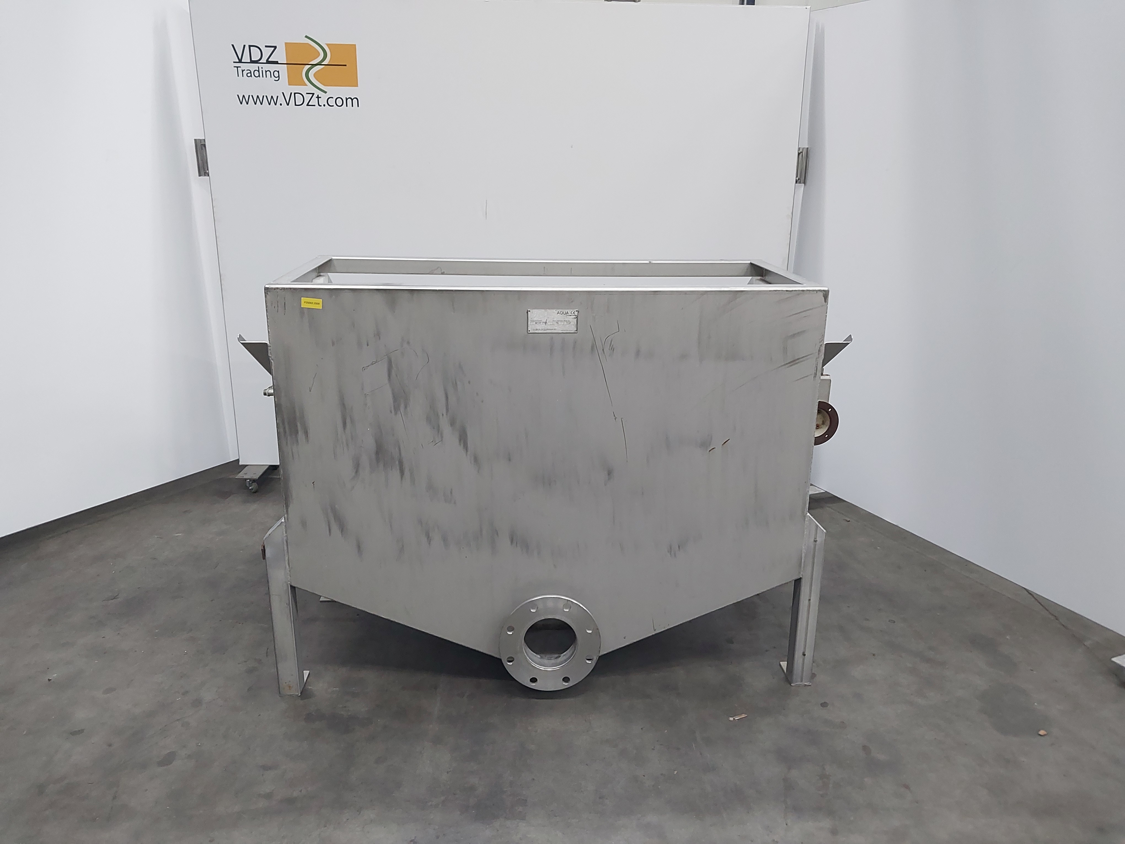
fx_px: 877
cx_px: 562
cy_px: 422
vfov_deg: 51.4
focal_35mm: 27
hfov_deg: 65.3
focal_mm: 4
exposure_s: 1/50
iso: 320
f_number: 1.8
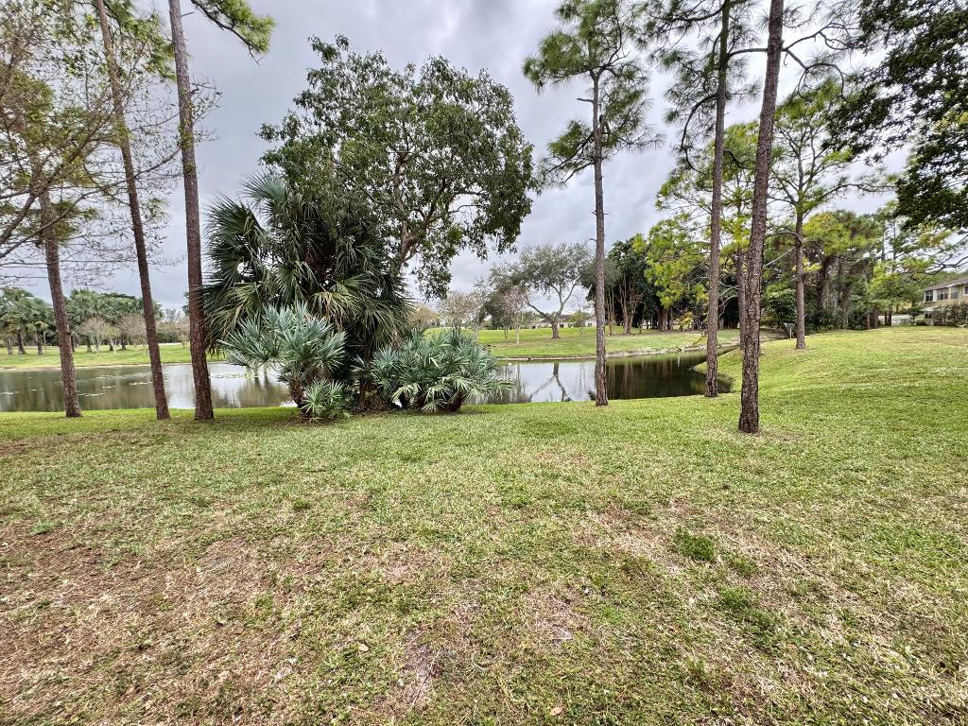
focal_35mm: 14
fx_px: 391
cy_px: 363
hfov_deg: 102.1
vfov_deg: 85.7
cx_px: 484
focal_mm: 2.22
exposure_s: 1/174
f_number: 2.2
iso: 40
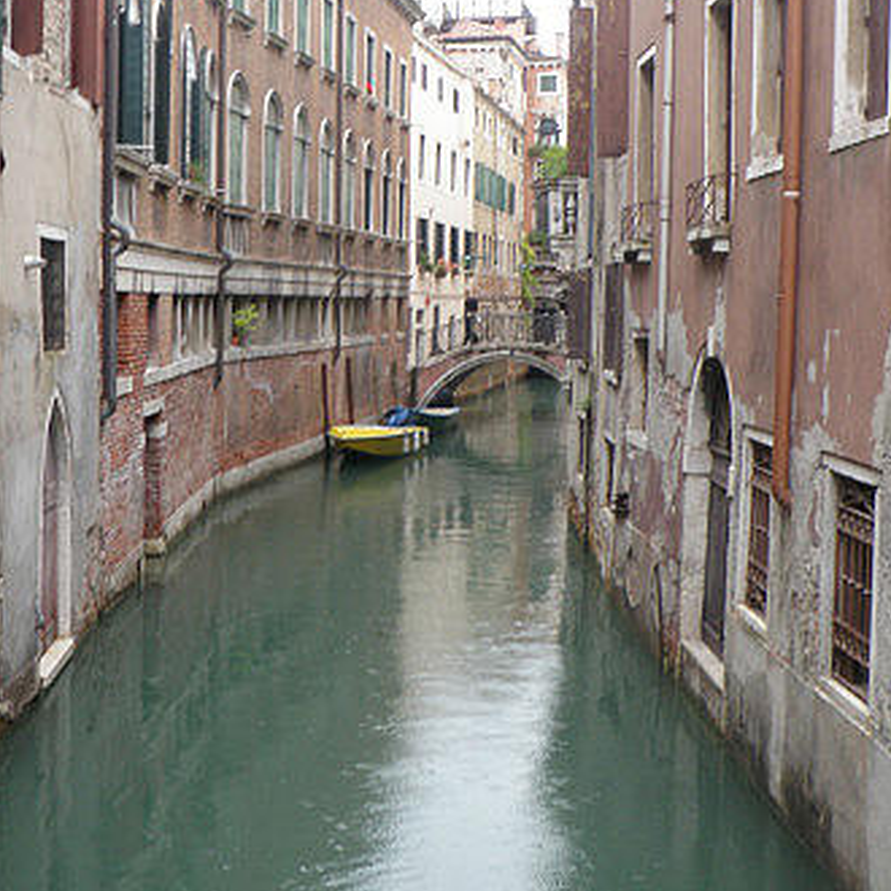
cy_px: 308
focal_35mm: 48
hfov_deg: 35.1
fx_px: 1398
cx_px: 316
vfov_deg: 35.1
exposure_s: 1/30
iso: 50
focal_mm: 5
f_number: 3.5
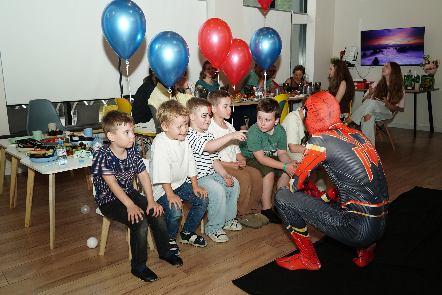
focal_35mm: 30
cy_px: 148
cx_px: 221
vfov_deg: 43.6
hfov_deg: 61.9
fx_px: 368
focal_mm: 30
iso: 2000
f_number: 5.6
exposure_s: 1/200
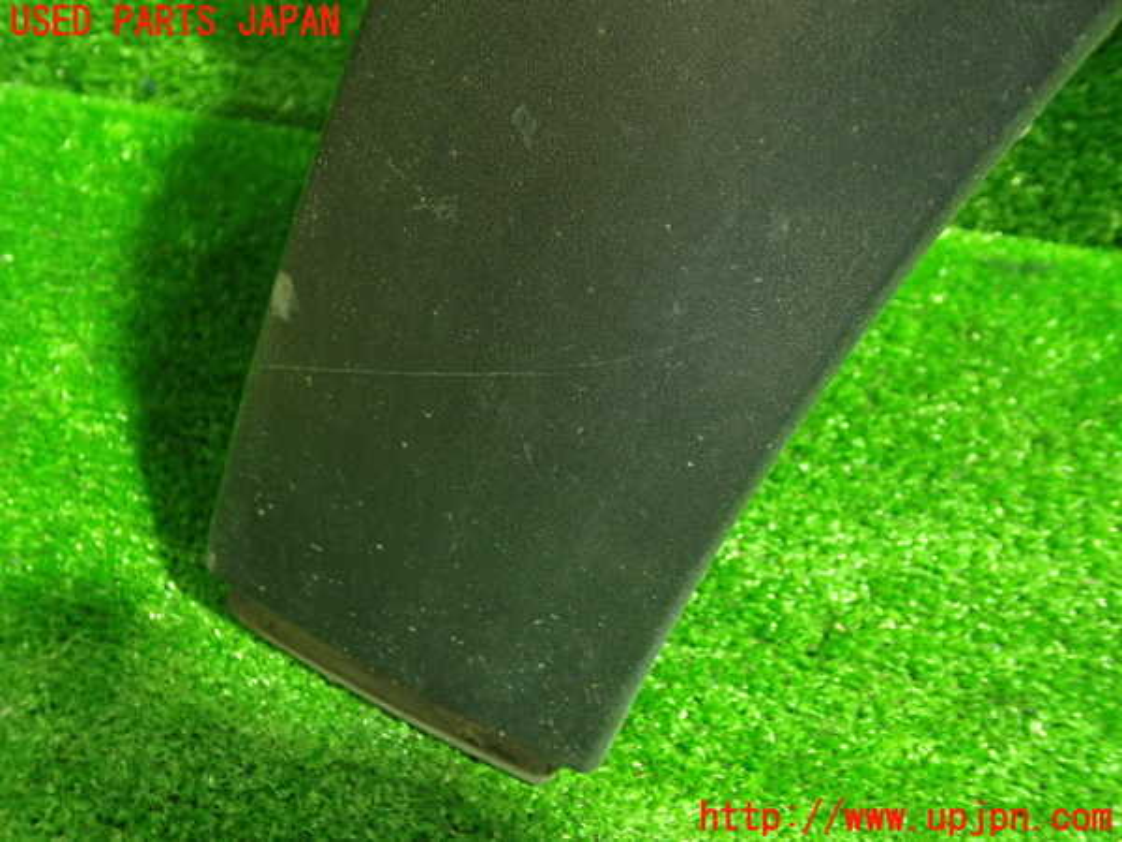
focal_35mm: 30
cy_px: 421
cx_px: 561
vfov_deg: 46.8
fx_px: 972
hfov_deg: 60.0
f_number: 2.3
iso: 800
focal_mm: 5.4
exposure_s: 1/25
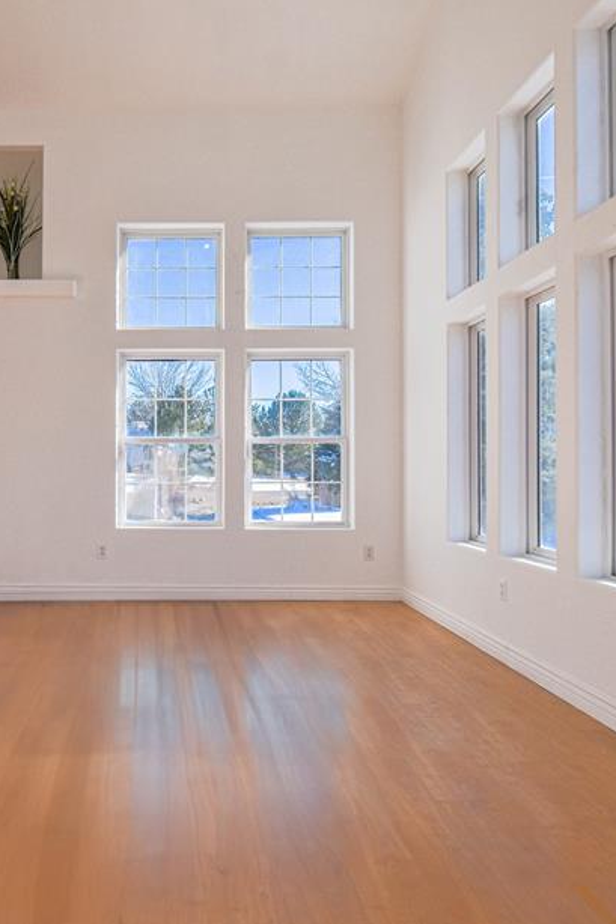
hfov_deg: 49.4
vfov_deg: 71.5
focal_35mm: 25
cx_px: 163
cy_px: 460
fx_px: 642
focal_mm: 10
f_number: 8
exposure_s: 1/3200
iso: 320
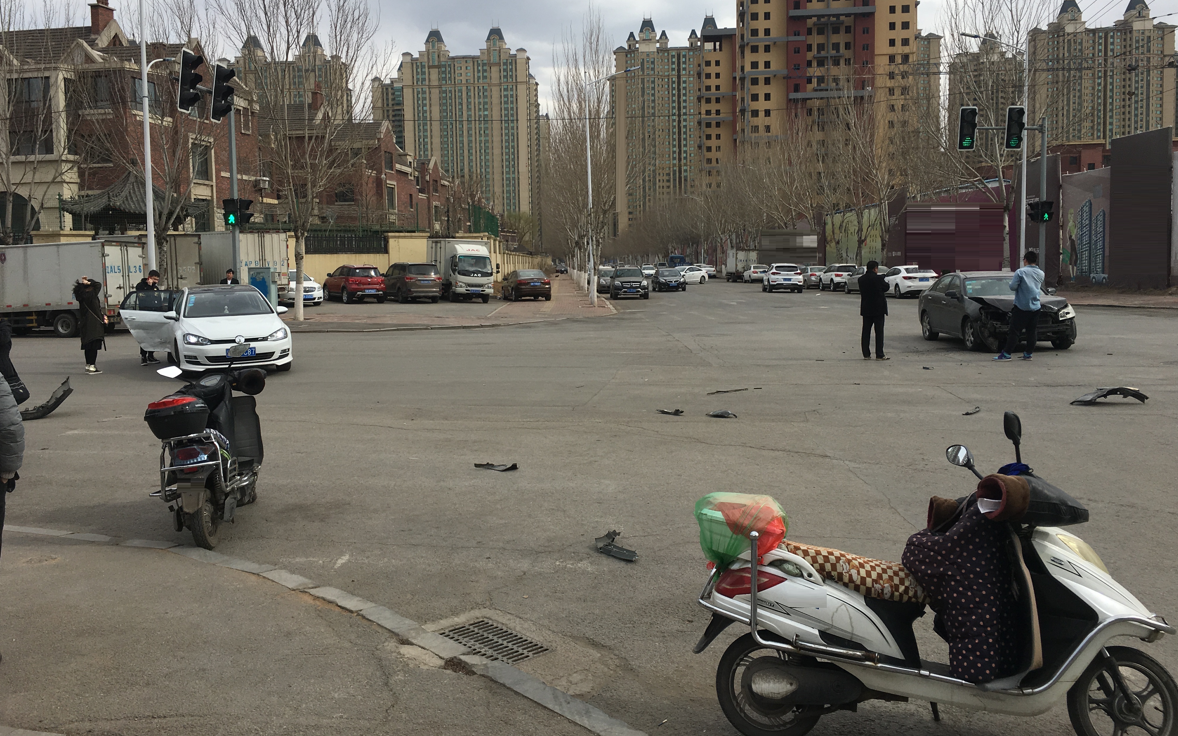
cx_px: 592
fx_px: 995
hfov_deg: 61.2
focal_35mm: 31
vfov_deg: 40.5
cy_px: 318
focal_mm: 4.15
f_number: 2.2
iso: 25
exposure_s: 1/1221
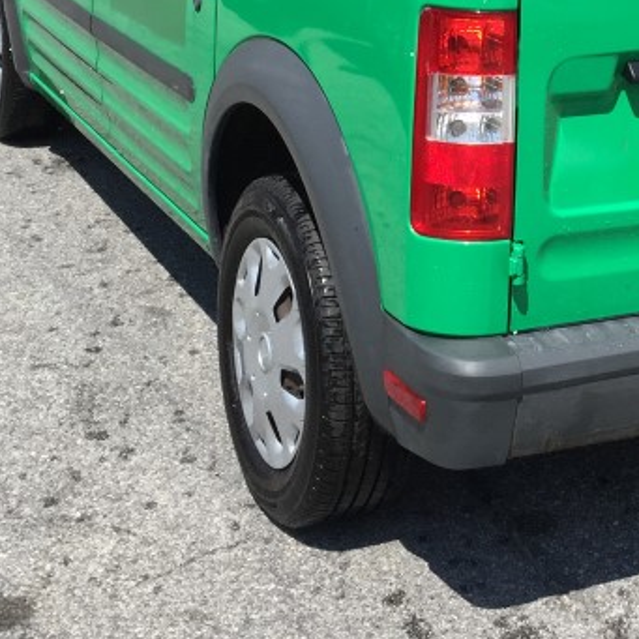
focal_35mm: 77
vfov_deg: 21.6
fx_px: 1608
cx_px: 628
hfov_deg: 21.7
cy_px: -19
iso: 32
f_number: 2.2
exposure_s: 1/2083
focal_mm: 4.15
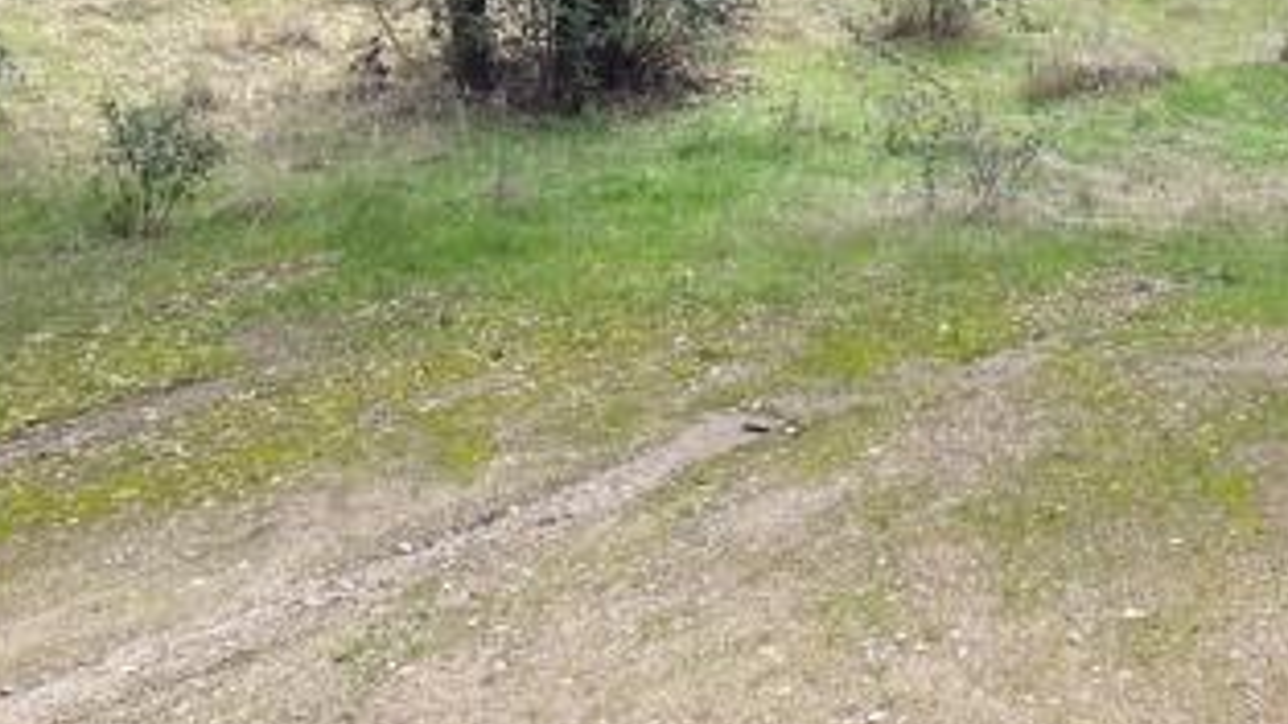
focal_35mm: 58
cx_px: 1197
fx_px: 1981
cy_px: 66
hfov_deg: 33.8
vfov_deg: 20.3
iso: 32
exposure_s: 1/615
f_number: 1.6
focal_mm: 4.2
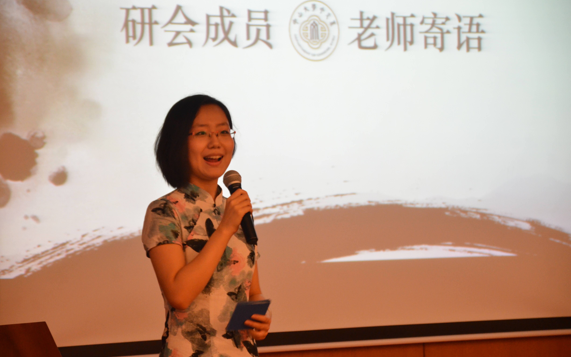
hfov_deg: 13.0
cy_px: 171
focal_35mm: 162
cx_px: 288
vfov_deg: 8.1
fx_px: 2513
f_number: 5.6
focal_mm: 105
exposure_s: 1/30
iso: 1600
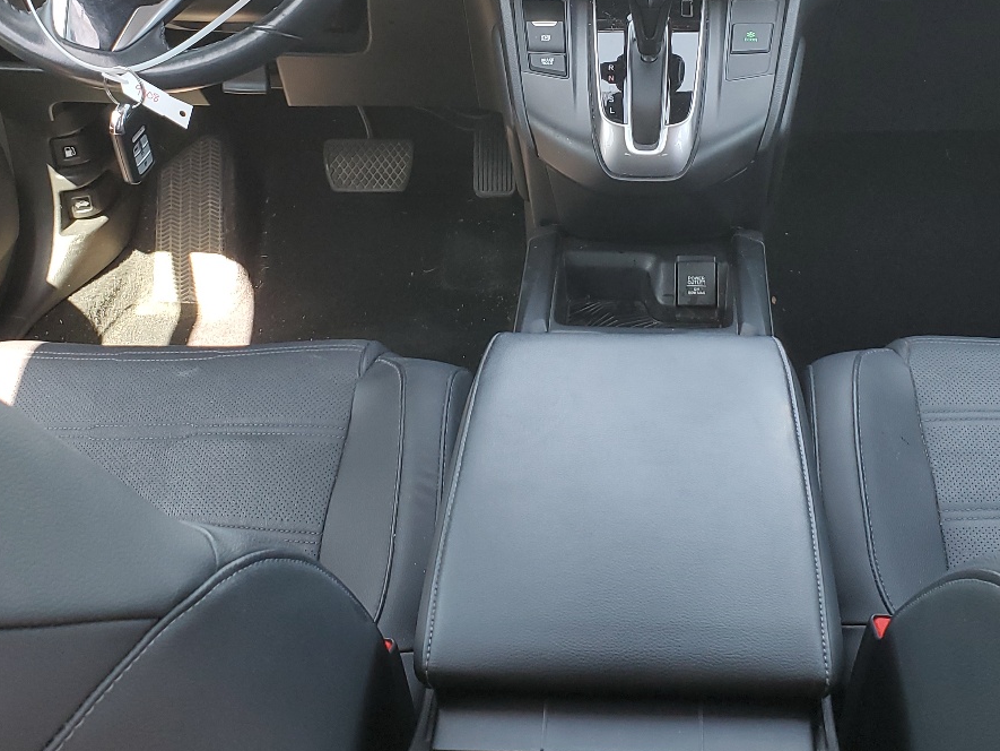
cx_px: 602
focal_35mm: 47
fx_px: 1358
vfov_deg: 30.6
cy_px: 241
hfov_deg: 40.2
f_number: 1.5
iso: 62
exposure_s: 1/60.2
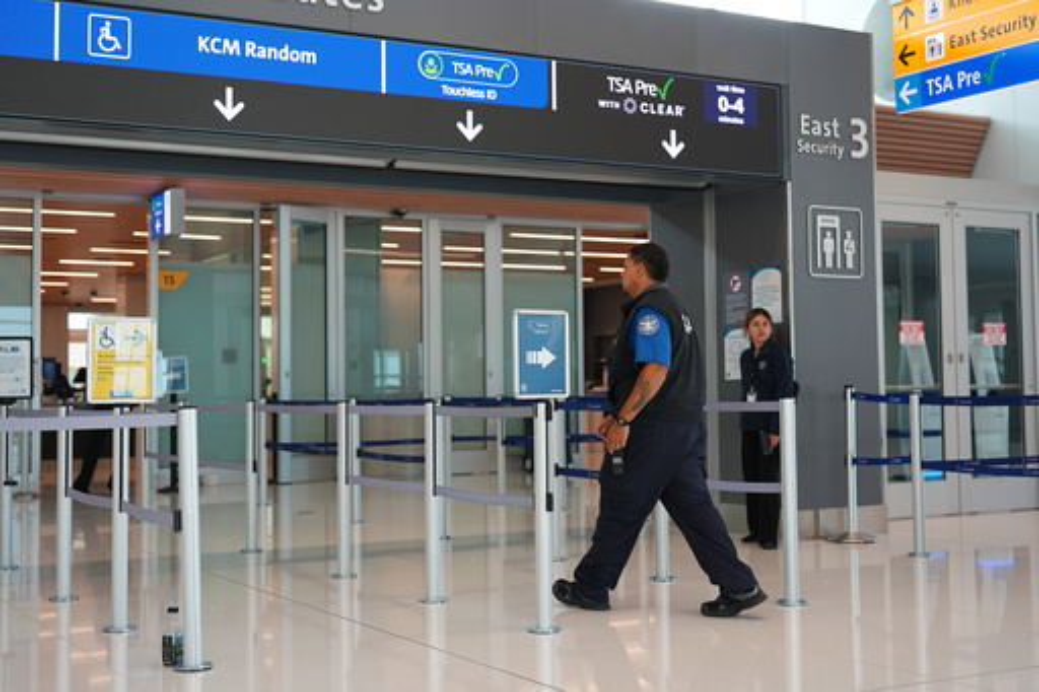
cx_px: 520
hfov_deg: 39.6
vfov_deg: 27.0
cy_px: 346
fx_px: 1443
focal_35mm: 50
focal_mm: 50
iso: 500
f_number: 2.5
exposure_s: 1/640
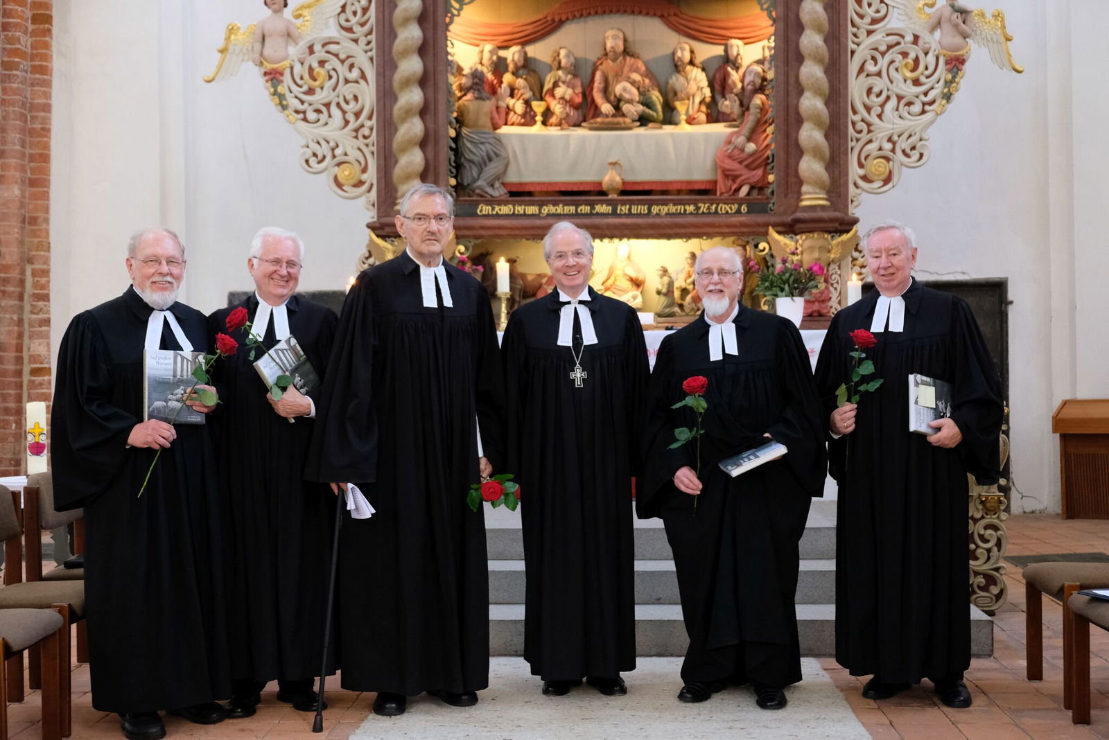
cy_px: 370
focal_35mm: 40
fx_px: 1233
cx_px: 554
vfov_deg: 33.4
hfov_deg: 48.4
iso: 2500
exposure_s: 1/30
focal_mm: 26.5
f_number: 3.2
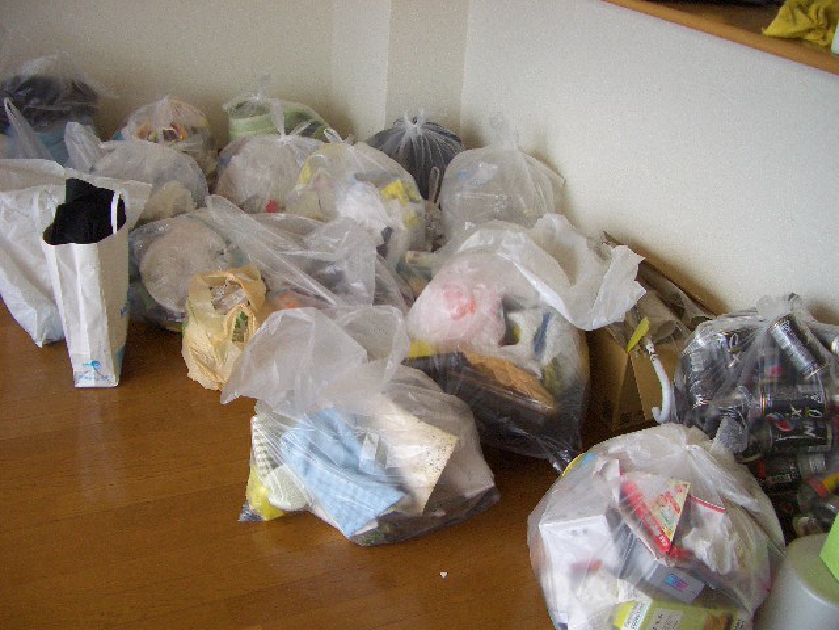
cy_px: 315
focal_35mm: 35
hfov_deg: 52.6
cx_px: 420
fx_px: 848
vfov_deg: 40.7
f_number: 2.6
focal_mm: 5.8
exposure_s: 1/200
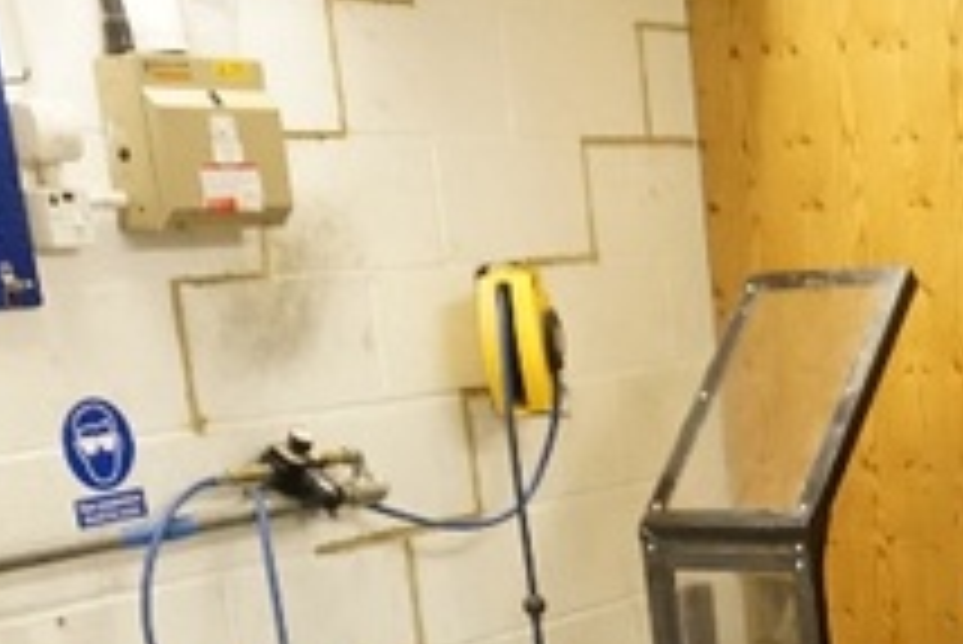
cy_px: 1072
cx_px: 1188
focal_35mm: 86
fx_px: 2293
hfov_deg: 21.8
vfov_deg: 14.5
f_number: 3.5
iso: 3200
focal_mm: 17
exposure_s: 1/160
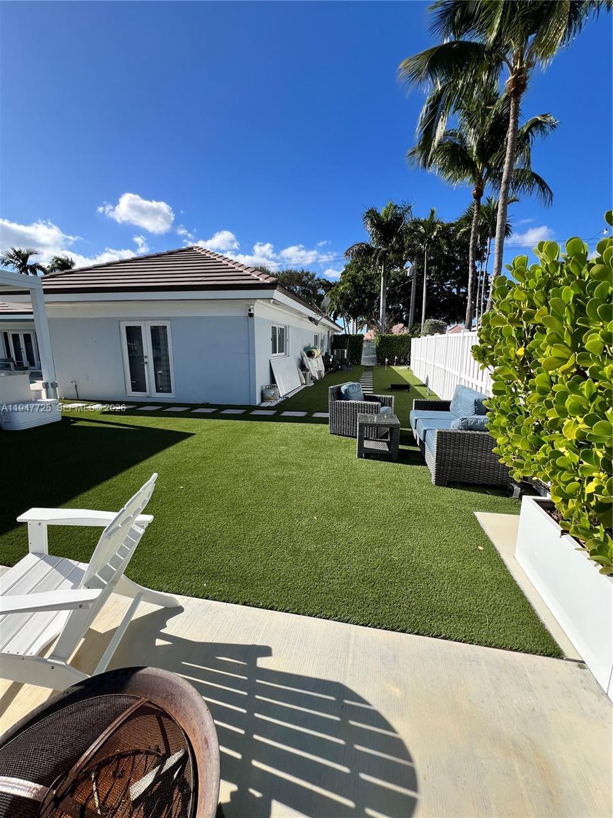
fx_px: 307
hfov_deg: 89.9
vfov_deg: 106.2
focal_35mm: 13
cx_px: 306
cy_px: 409
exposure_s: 1/1085
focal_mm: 1.57
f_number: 1.8
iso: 32
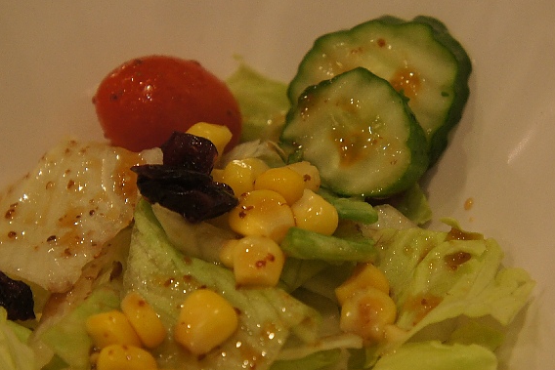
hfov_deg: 20.4
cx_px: 217
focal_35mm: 100
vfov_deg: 13.7
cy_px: 233
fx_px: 1540
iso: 800
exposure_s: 1/60
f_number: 4.5
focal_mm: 37
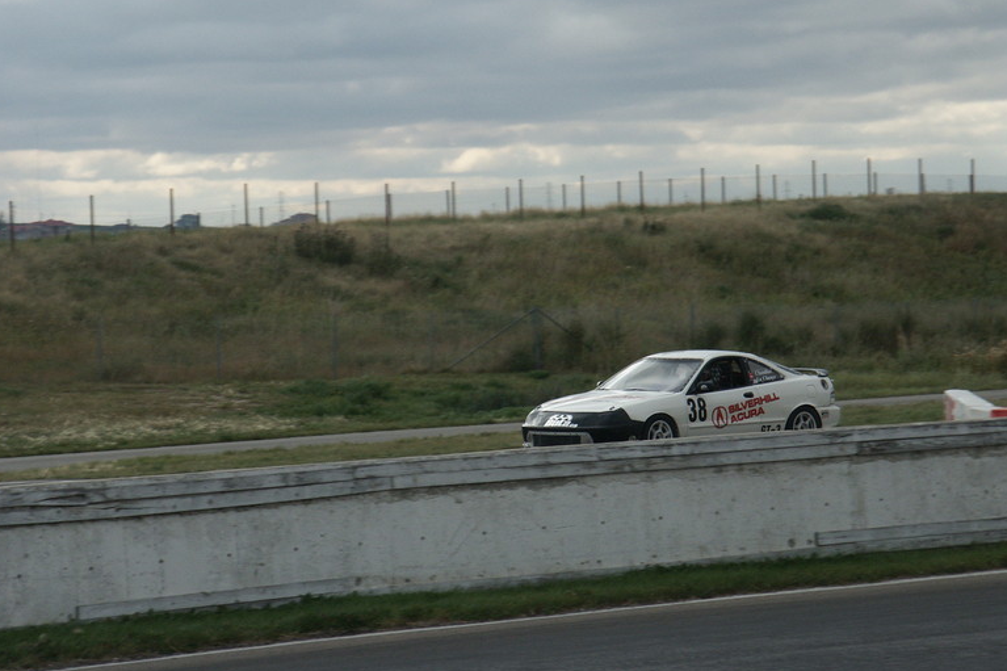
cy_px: 284
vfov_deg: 6.3
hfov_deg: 9.5
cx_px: 490
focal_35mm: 217
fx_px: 6068
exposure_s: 1/500
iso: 100
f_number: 5.6
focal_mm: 50.69
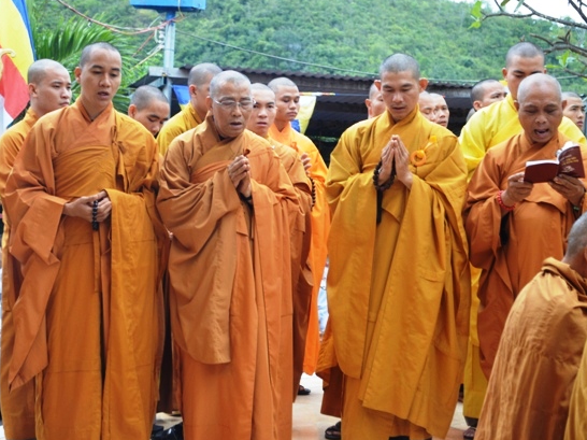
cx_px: 292
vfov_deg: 20.7
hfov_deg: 27.4
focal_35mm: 71
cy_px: 224
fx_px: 1203
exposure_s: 1/40
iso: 400
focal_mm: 42
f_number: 5.3
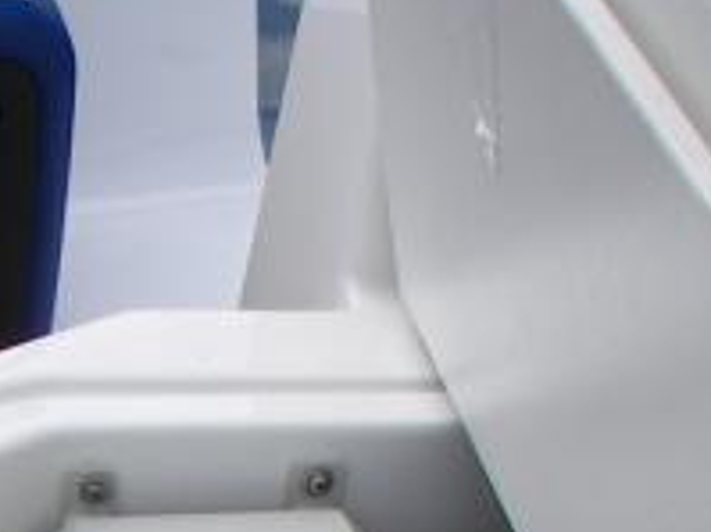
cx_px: 104
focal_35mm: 145
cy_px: 914
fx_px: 2976
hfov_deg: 13.5
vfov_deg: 9.8
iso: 50
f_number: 2.8
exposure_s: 1/500
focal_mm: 6.1
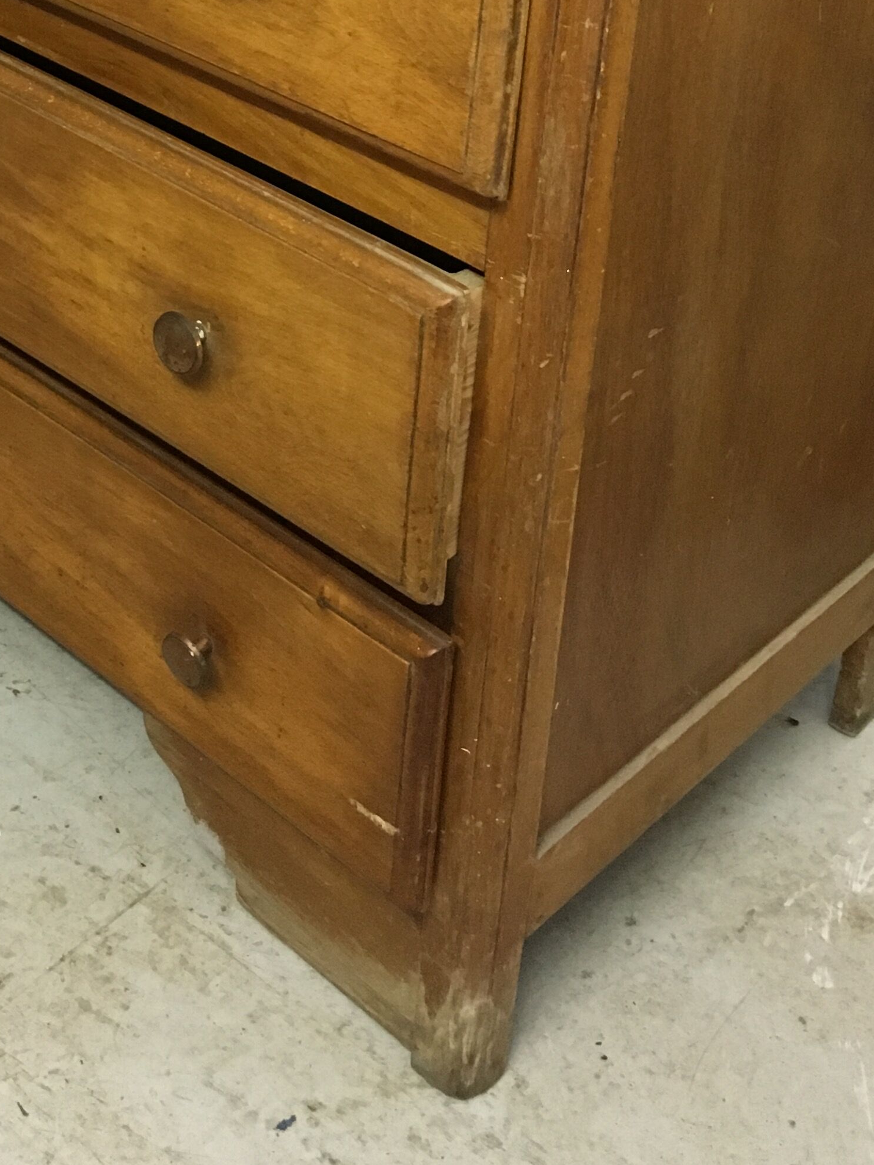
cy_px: 31
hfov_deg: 24.6
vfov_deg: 30.6
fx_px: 1987
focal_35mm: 59
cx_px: 254
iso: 200
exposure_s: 1/25
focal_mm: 4.15
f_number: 2.2
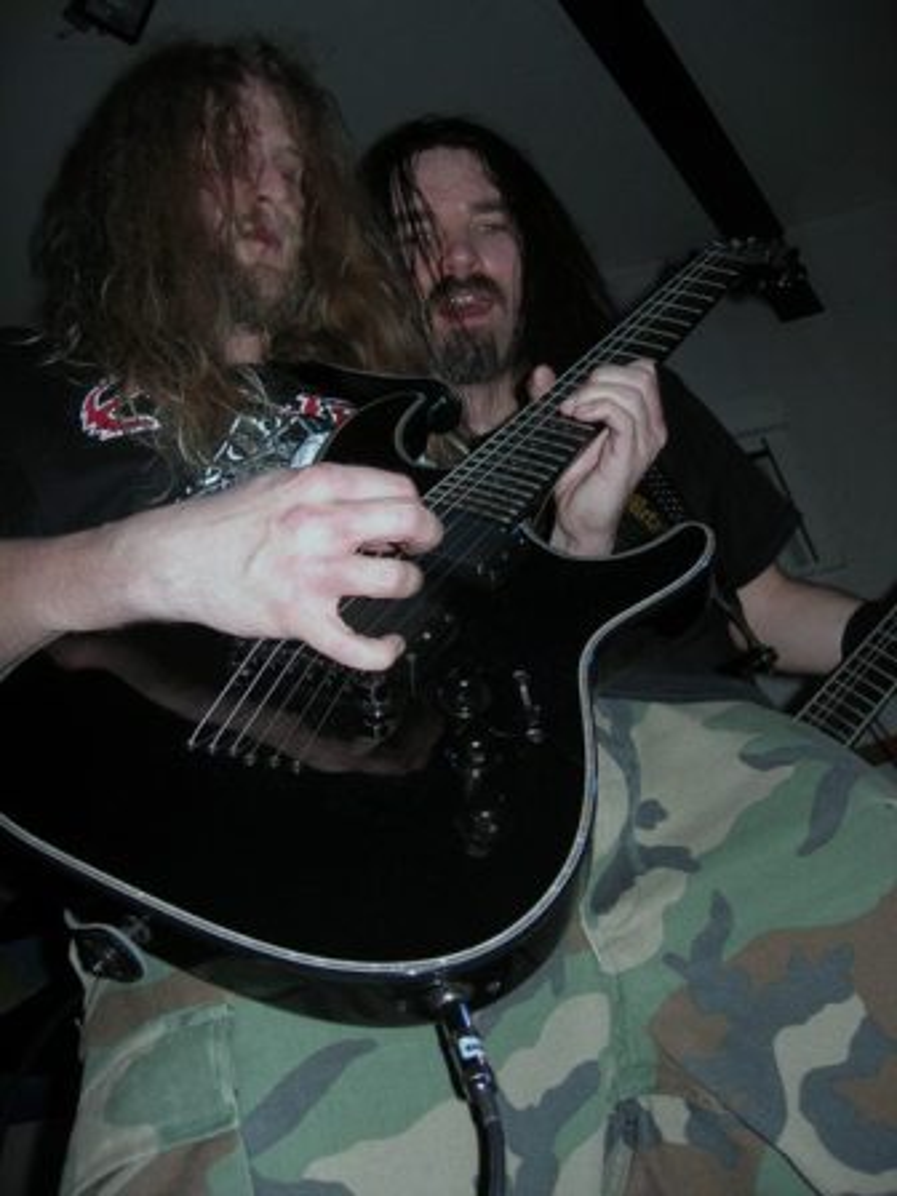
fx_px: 1313
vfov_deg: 49.0
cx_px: 448
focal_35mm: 38
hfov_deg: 37.7
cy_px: 598
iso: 64
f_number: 2.8
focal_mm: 7.8
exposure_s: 1/60.1
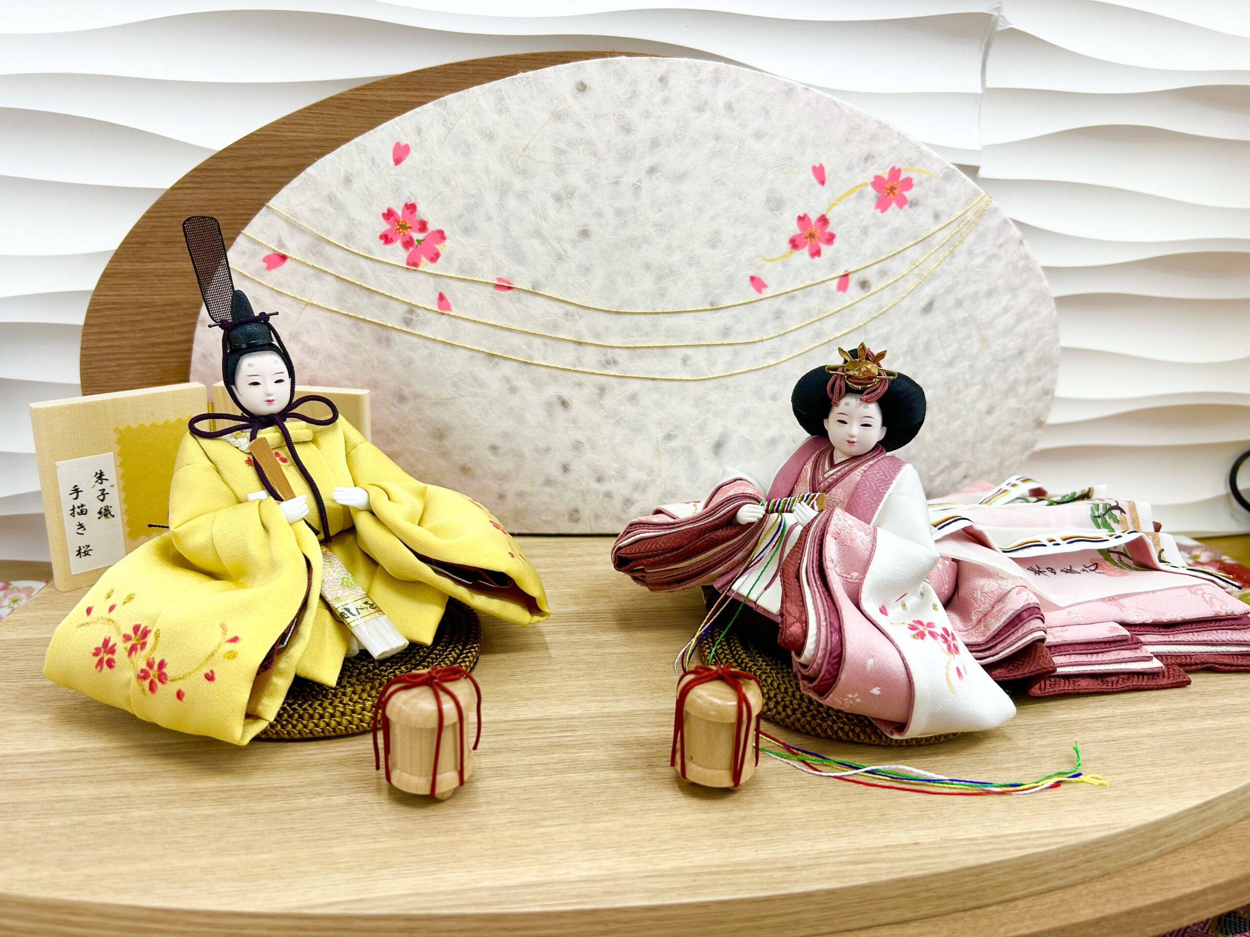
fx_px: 939
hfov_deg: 67.3
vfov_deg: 53.1
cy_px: 468
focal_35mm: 26
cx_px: 625
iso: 50
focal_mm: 5.7
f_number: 1.5
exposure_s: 1/120
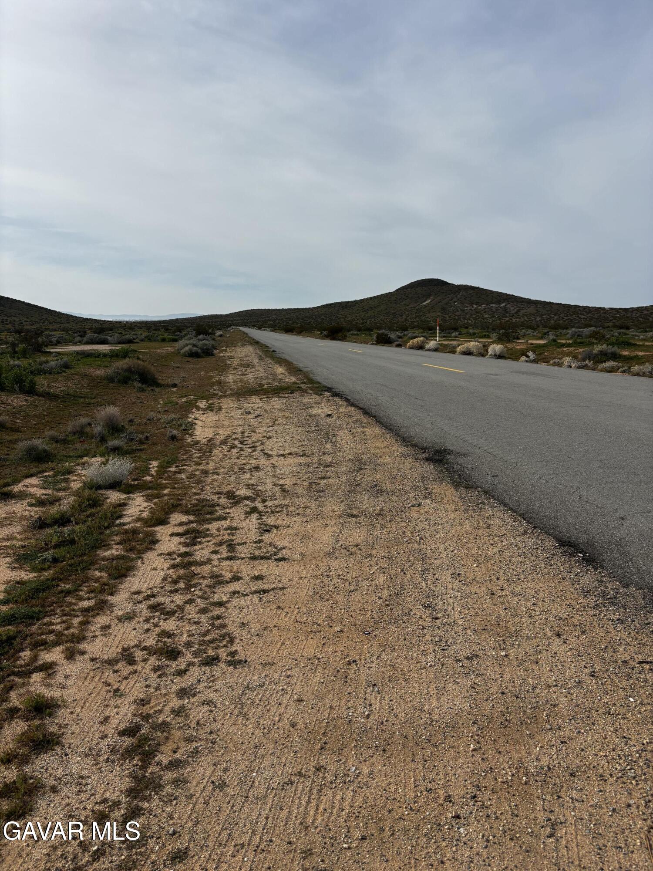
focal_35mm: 26
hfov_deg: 53.1
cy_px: 436
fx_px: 654
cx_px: 326
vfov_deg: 67.3
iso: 50
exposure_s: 1/5348
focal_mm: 5.96
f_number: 1.6
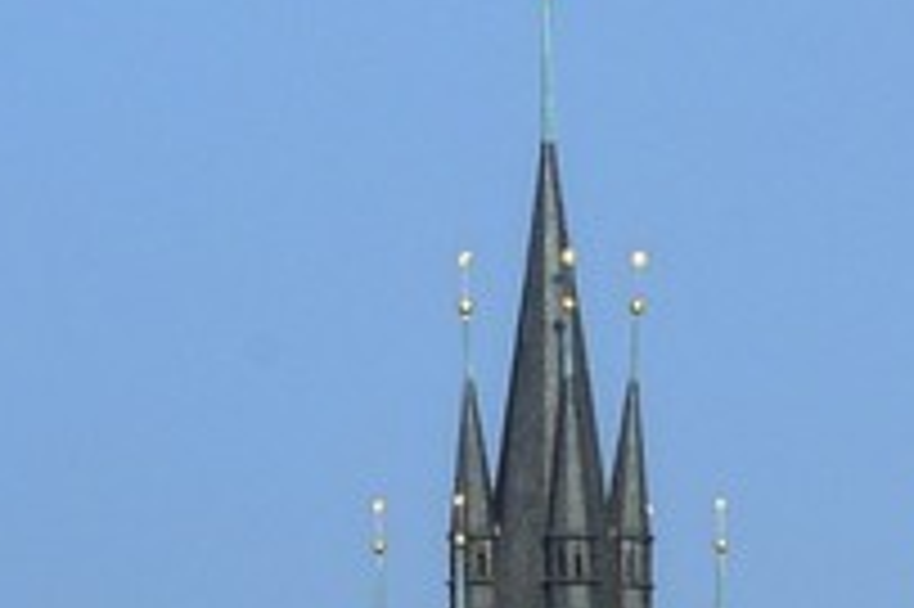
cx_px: 2548
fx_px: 30061
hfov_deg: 1.7
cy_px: 2076
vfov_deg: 1.2
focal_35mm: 1185
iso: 200
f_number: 14
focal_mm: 150
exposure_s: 1/250
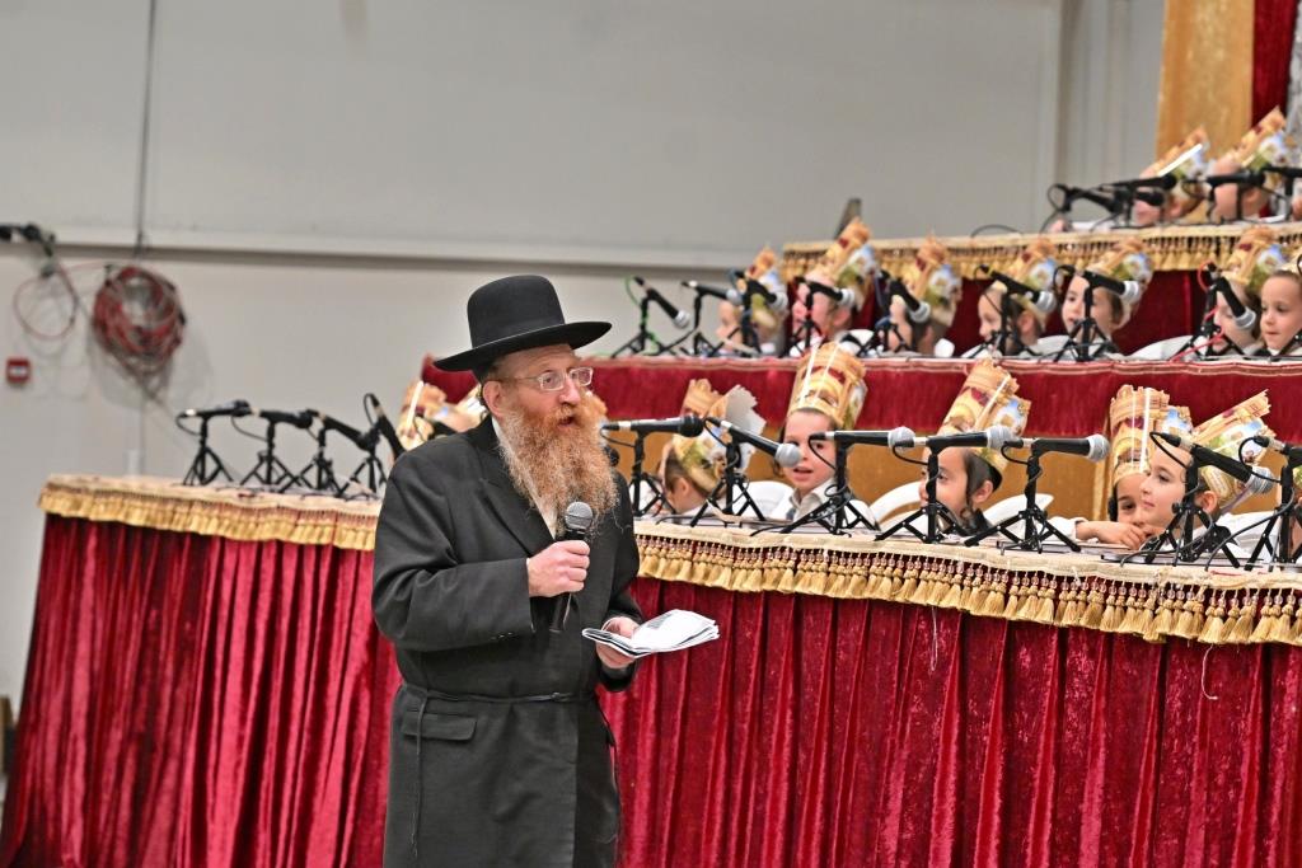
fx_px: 6510
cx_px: 651
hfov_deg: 11.4
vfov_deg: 7.6
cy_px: 434
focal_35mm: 180
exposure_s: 1/200
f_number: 4
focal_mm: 120
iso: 1250
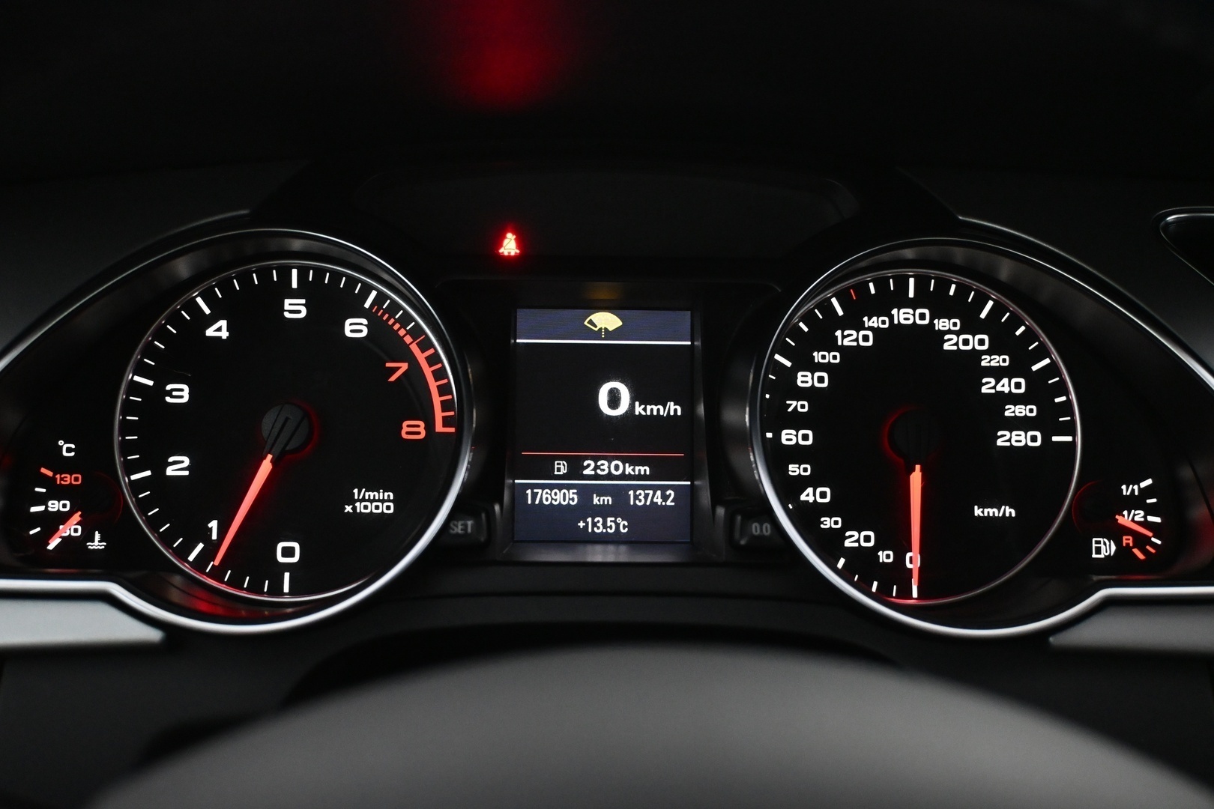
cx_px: 607
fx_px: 1416
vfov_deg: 31.9
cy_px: 404
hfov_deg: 46.4
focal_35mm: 42
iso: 4500
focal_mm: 28
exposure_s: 1/50
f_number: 4.5
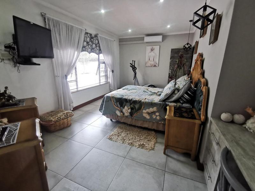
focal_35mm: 16
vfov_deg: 78.1
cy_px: 96
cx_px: 128
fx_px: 118
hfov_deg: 94.5
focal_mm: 2.35
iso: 640
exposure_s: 1/33.3
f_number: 2.2
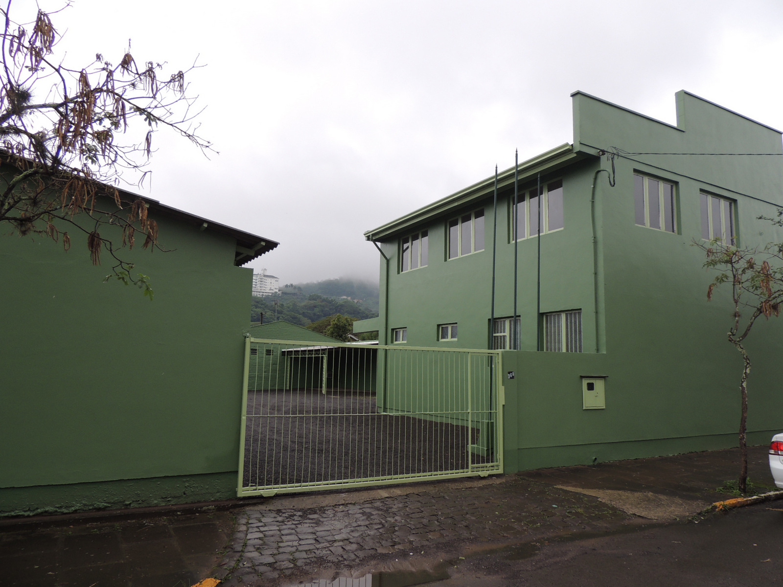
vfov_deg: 56.8
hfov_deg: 71.6
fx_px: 543
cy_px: 294
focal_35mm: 24
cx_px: 392
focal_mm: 4.3
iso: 100
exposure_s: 1/60
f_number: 3
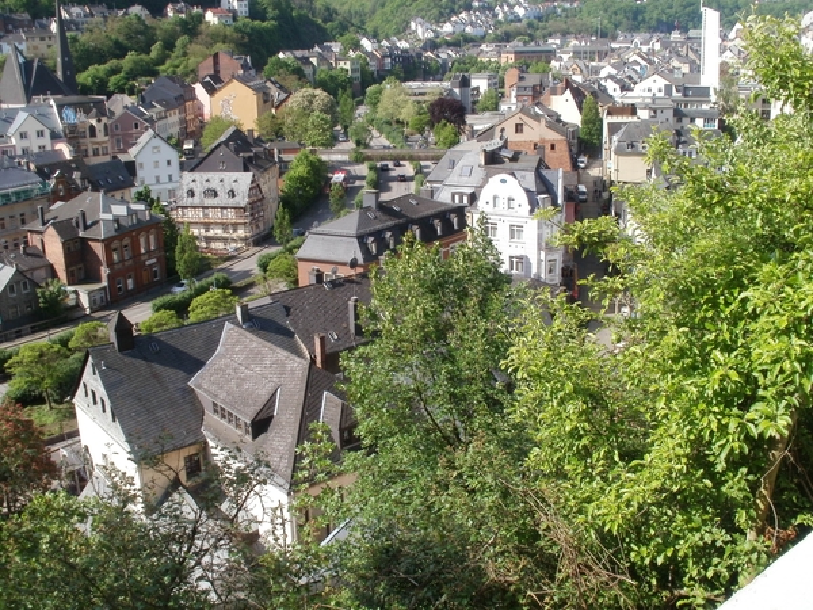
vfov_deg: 39.7
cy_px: 305
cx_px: 406
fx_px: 846
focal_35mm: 36
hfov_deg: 51.4
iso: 100
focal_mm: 6.3
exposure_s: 1/250
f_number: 5.6
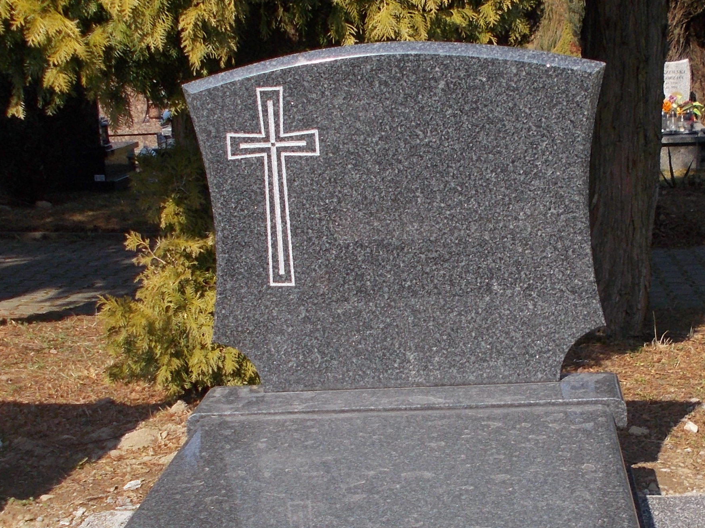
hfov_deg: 28.4
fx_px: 1385
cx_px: 464
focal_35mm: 68
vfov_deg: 21.5
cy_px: 365
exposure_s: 1/125
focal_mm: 4.6
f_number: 8
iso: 80
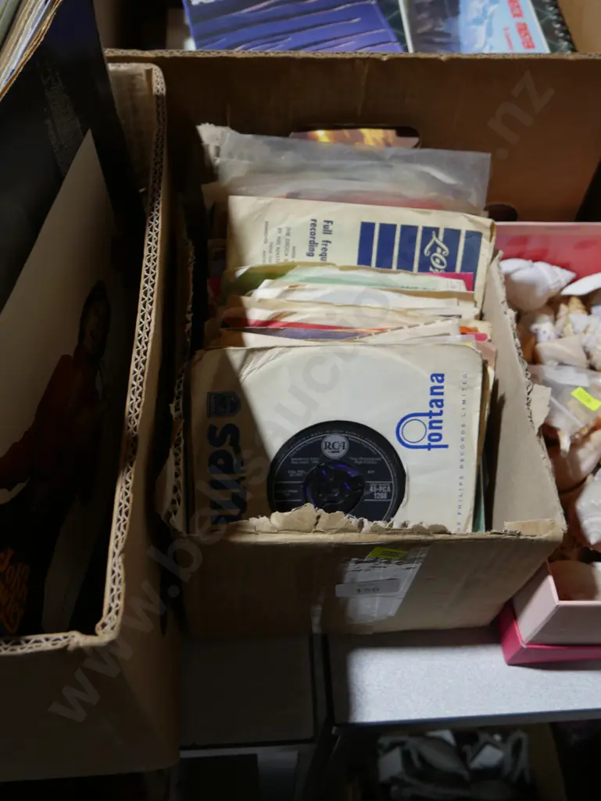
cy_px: 400
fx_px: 786
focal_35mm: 34
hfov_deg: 41.8
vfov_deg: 53.9
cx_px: 300
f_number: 4
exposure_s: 1/60
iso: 250
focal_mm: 17
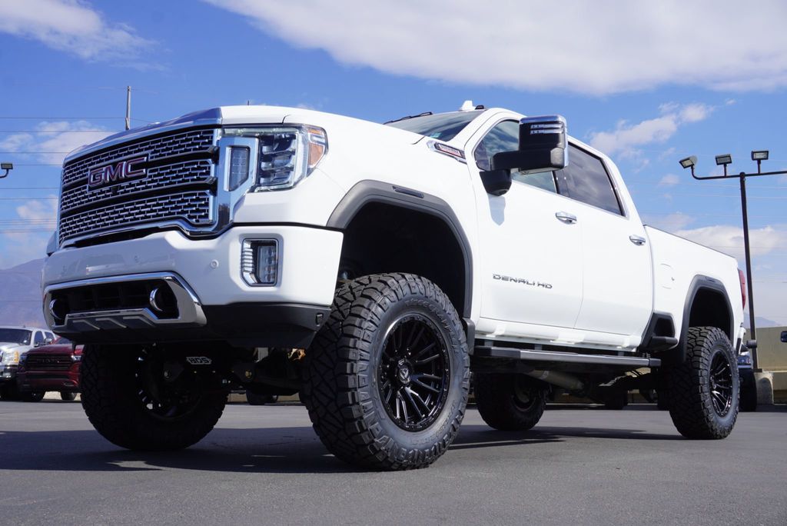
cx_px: 394
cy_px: 263
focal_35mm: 39
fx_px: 853
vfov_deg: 34.3
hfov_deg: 49.5
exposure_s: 1/200
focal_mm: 26
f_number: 11
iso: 100
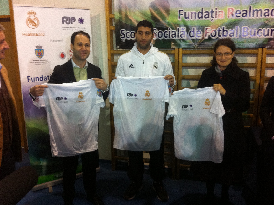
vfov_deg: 40.6
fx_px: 277
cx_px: 137
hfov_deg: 52.7
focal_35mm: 35
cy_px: 102
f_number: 2.8
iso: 200
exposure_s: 1/15
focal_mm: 3.85
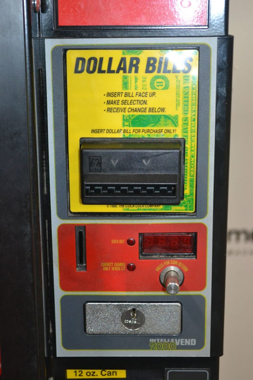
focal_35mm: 66
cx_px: 126
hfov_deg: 20.6
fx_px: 696
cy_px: 190
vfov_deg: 30.5
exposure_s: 1/60
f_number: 5.3
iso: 1400
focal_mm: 44
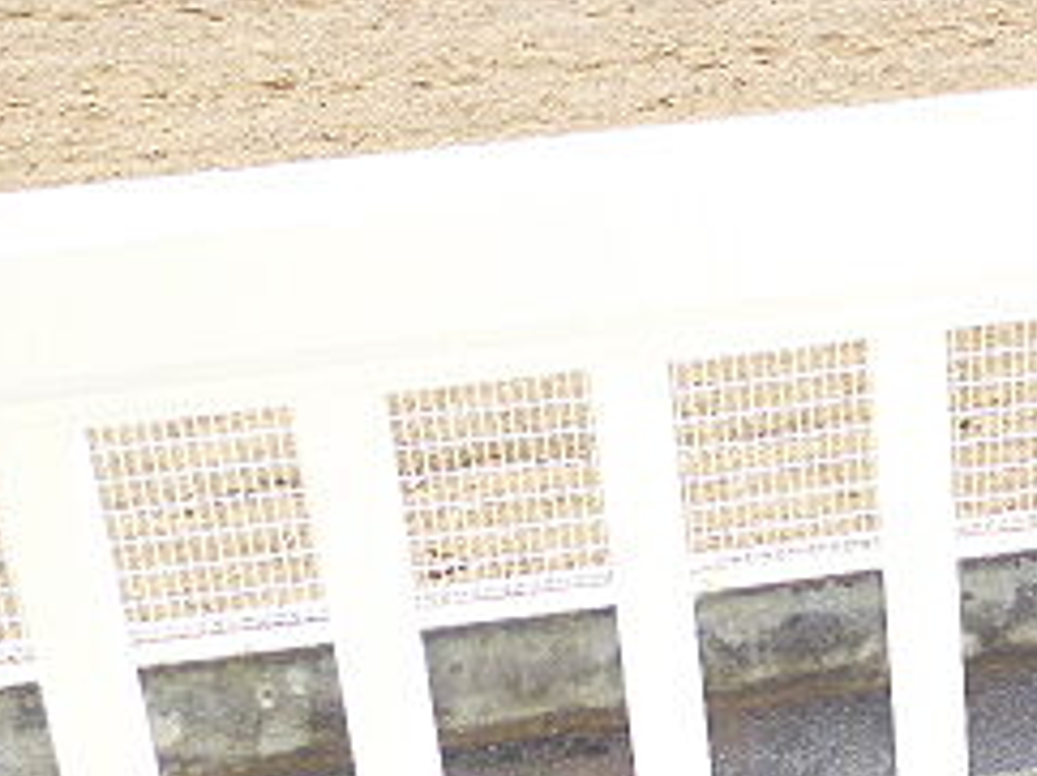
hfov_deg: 34.4
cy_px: -184
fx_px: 1586
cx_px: 913
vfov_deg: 24.6
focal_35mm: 53
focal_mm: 3.58
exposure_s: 1/250
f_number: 2.8
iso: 100
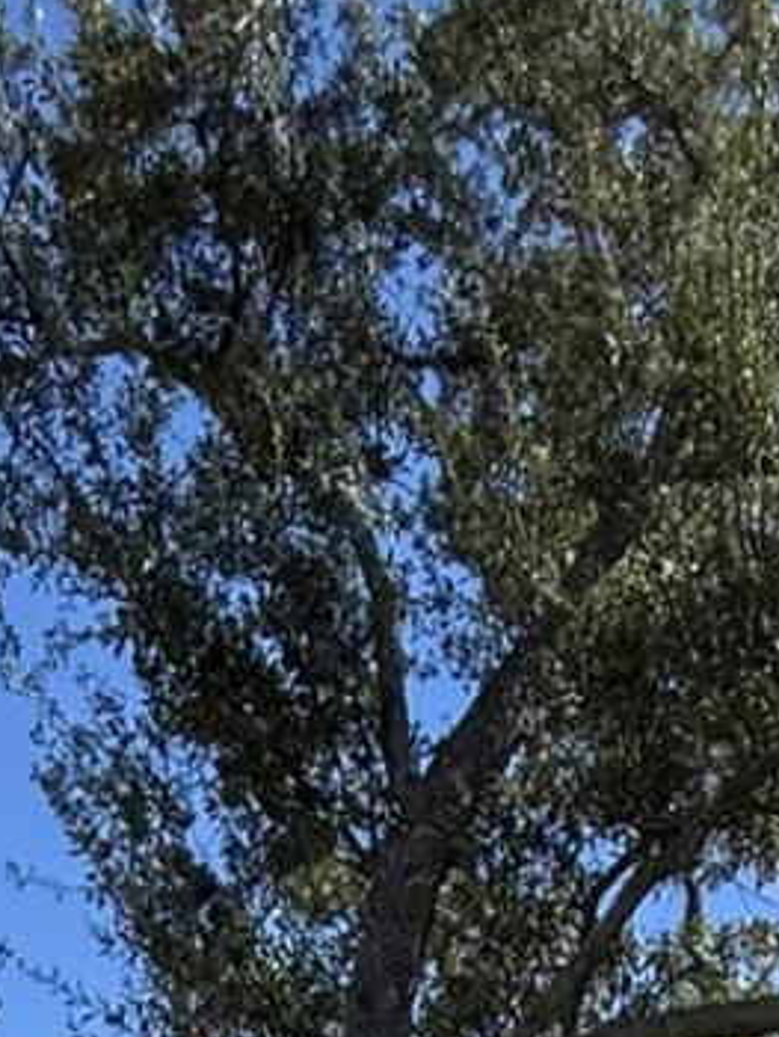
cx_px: 640
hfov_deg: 18.3
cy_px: 2427
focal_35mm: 80
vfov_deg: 15.2
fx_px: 2398
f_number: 2.2
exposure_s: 1/809
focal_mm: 2.22
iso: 50
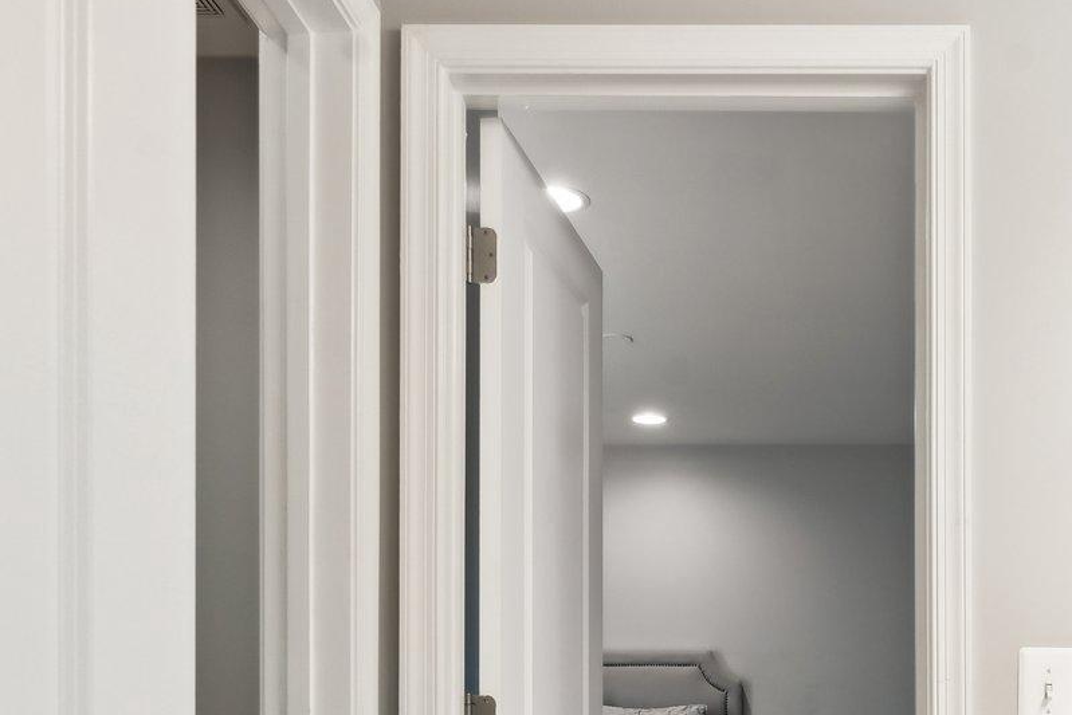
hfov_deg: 46.1
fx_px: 1221
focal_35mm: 41
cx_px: 773
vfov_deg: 30.2
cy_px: 730
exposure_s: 1/10
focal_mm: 16
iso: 400
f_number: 8
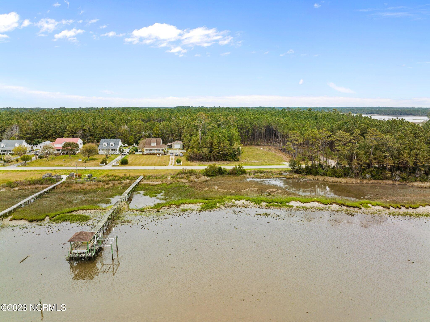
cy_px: 161
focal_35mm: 24
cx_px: 215
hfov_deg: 71.6
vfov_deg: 56.8
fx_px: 298
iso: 100
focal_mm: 12.29
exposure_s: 1/320
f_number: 4
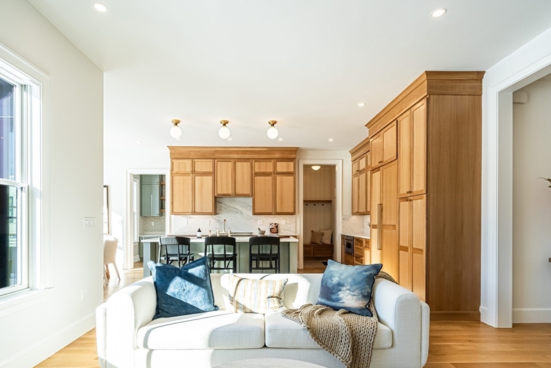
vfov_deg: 66.5
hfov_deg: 90.0
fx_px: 276
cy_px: 227
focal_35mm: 18
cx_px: 269
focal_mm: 14
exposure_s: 1/8000
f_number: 5
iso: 800
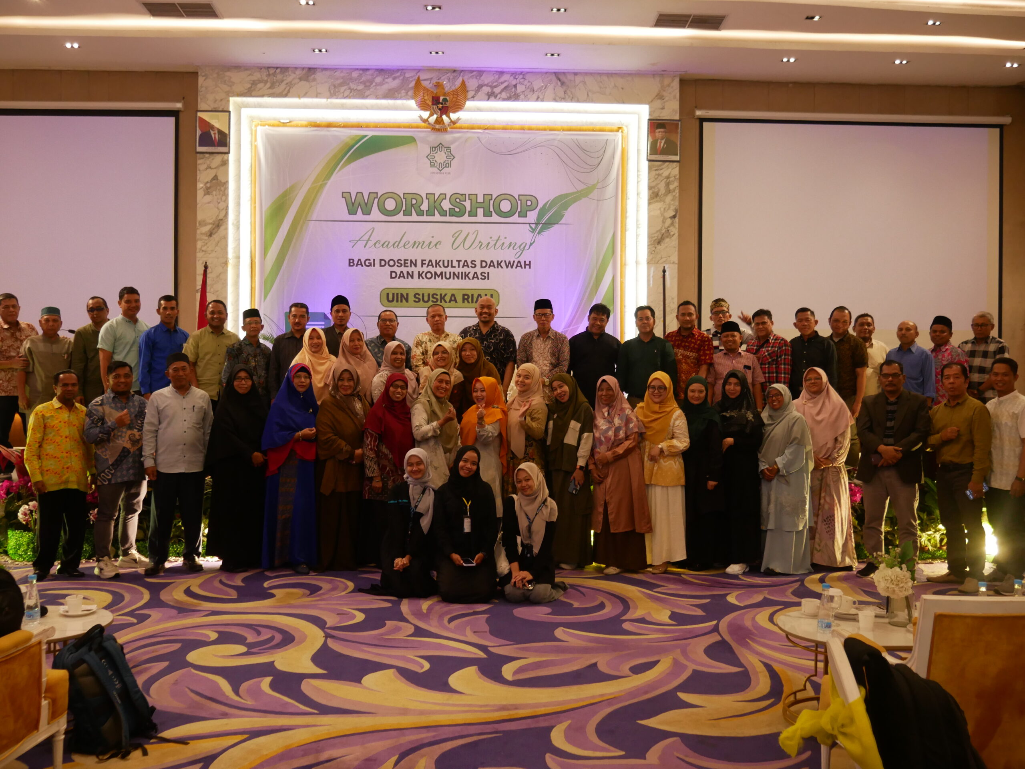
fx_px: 1007
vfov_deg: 41.8
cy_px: 384
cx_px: 512
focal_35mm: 34
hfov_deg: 53.9
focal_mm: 17
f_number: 4
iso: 1000
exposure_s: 1/60
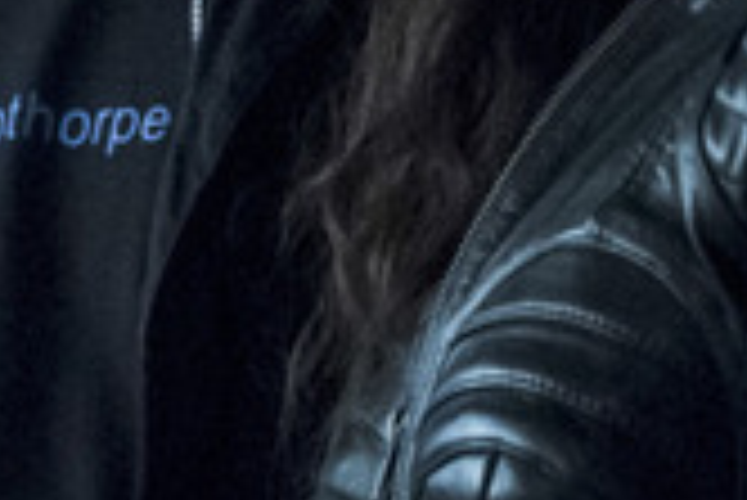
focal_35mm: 431
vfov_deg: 3.2
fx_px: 8951
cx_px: 230
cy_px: -158
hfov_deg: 4.8
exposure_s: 1/100
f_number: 3.2
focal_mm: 61
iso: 6400
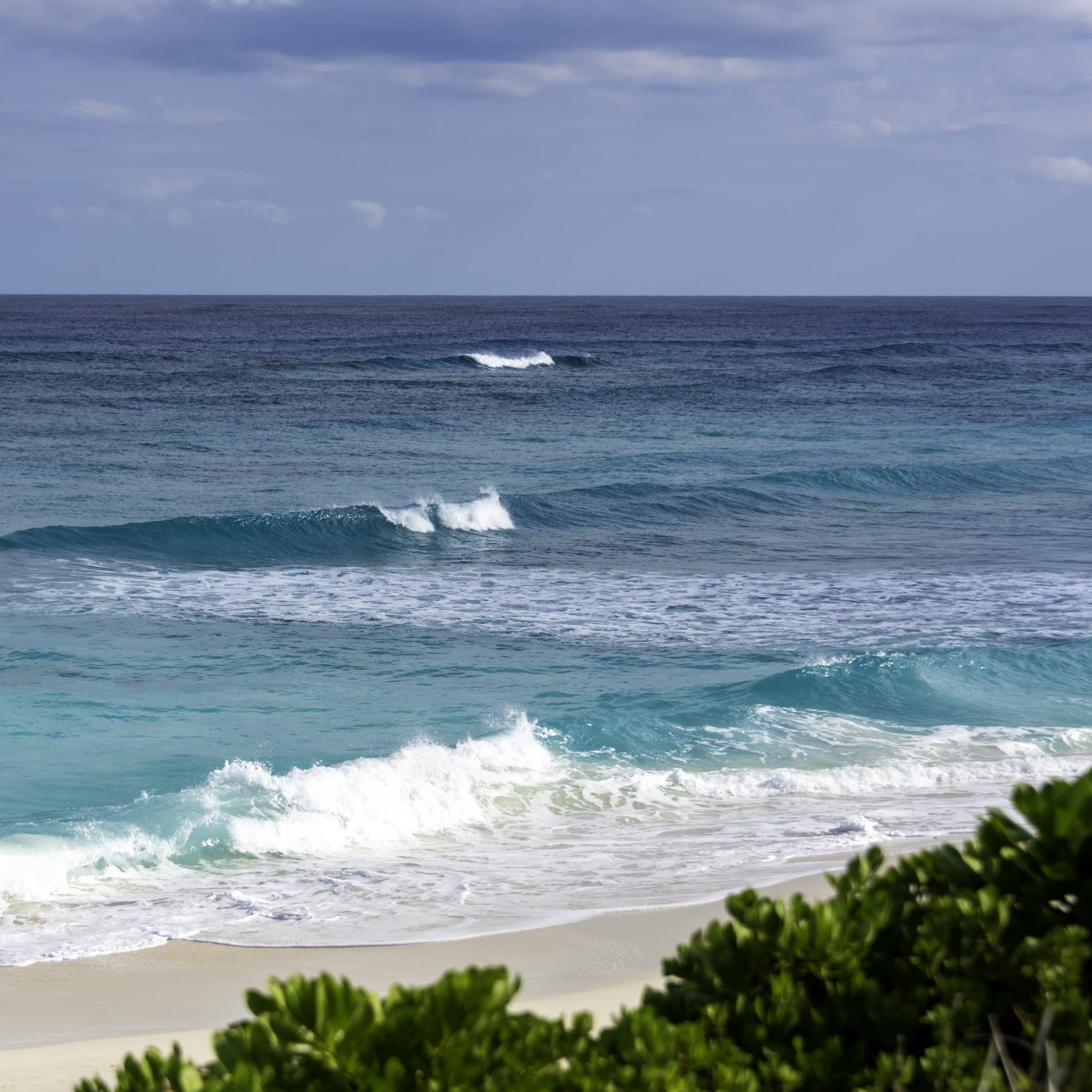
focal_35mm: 110
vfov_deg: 15.8
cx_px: 406
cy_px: 533
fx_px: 3926
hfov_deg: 15.8
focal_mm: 78
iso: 400
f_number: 5
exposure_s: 1/4000
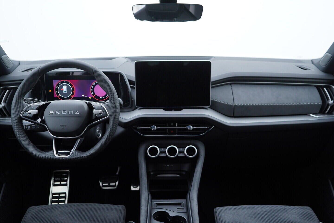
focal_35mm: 36
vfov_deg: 36.9
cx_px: 167
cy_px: 112
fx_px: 334
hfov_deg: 53.1
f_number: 2.8
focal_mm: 24
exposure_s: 1/40
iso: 125
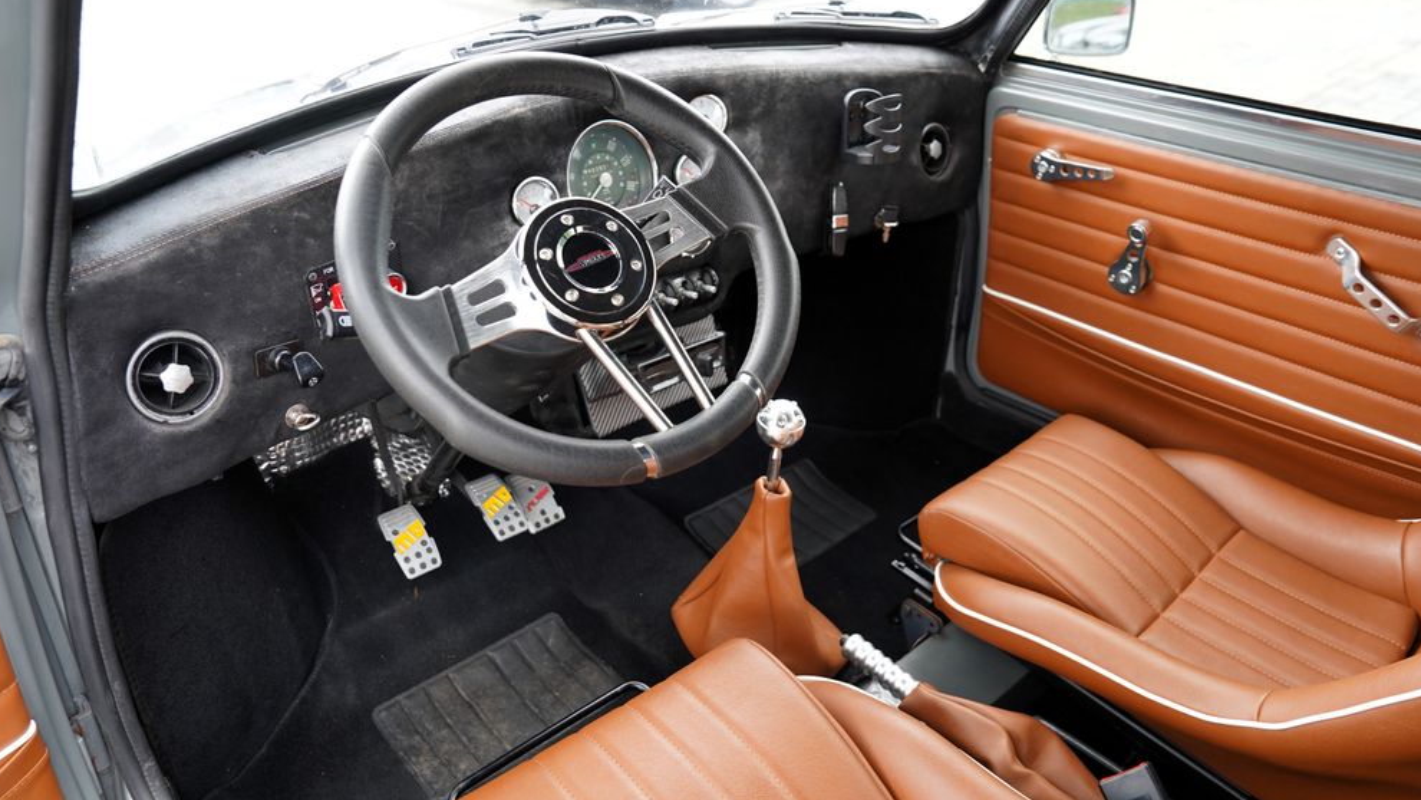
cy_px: 429
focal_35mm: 26
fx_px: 980
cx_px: 712
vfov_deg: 44.4
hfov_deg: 71.9
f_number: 4
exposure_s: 1/160
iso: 640
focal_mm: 24
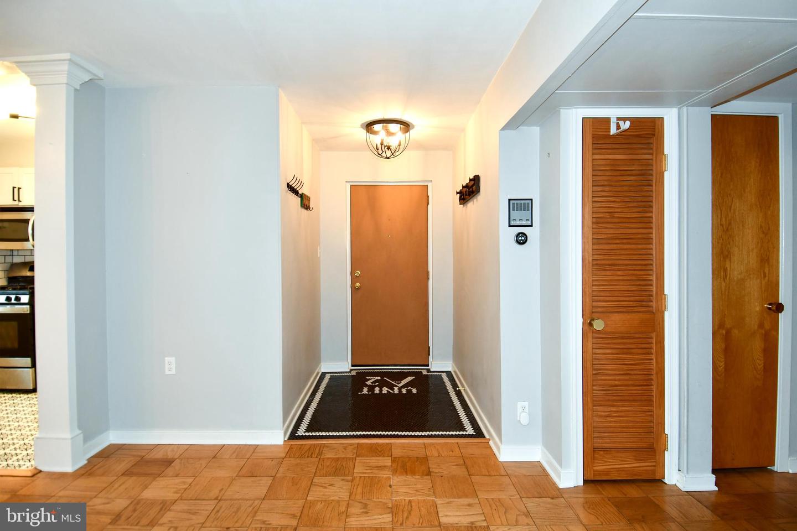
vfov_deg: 67.4
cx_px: 398
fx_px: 398
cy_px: 266
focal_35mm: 18
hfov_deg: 90.0
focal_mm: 12
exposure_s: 1/60
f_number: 4
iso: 720
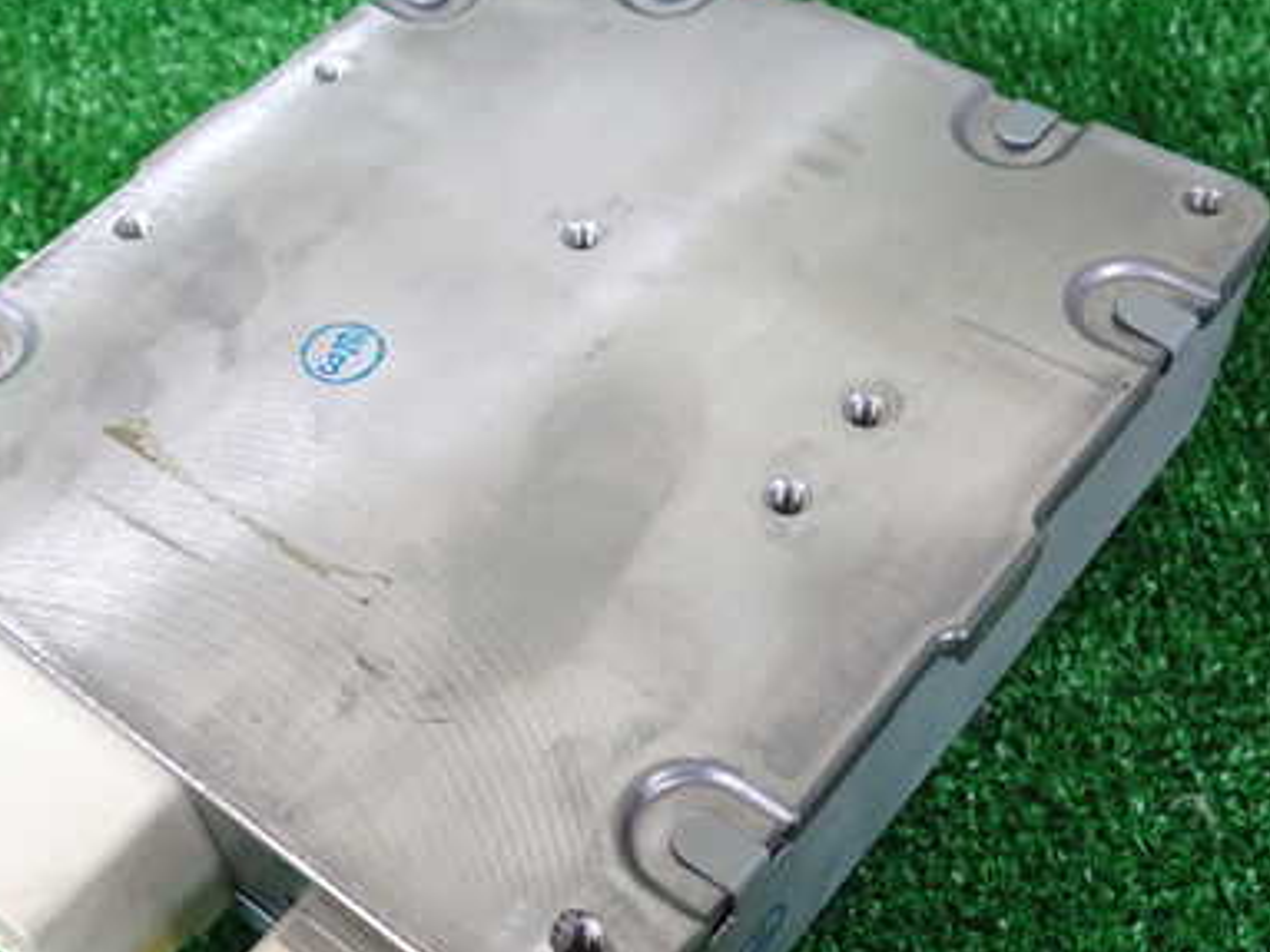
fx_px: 1724
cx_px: 487
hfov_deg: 40.2
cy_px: 541
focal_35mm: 47
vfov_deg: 30.8
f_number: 2.3
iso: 160
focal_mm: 5.4
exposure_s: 1/125
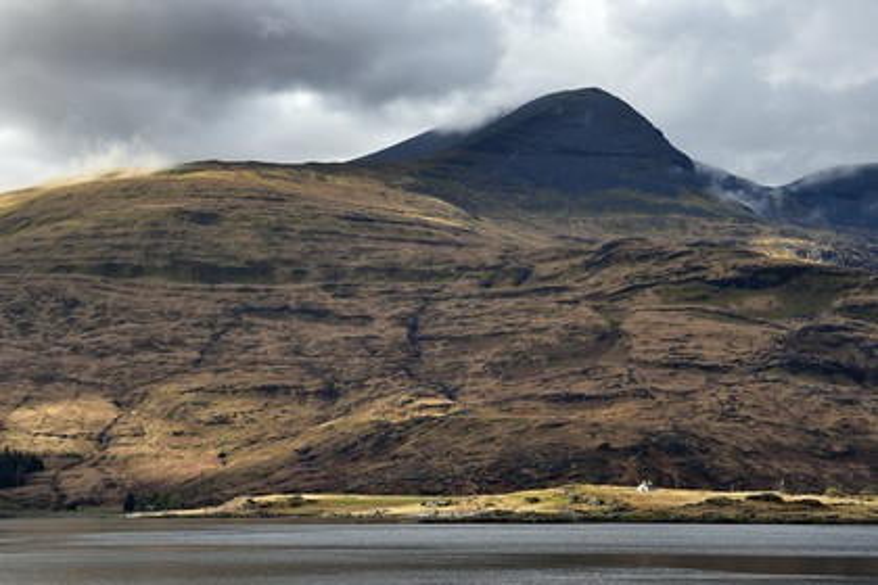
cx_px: 439
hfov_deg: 20.0
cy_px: 292
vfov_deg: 13.4
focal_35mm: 102
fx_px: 2487
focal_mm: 102
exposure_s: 1/250
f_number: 11
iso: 200
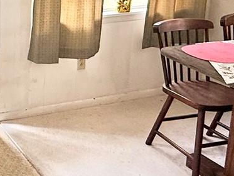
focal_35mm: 60
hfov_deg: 27.8
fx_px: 406
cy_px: -18
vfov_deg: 23.0
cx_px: -53
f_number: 2.2
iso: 64
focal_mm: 2.22
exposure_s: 1/99
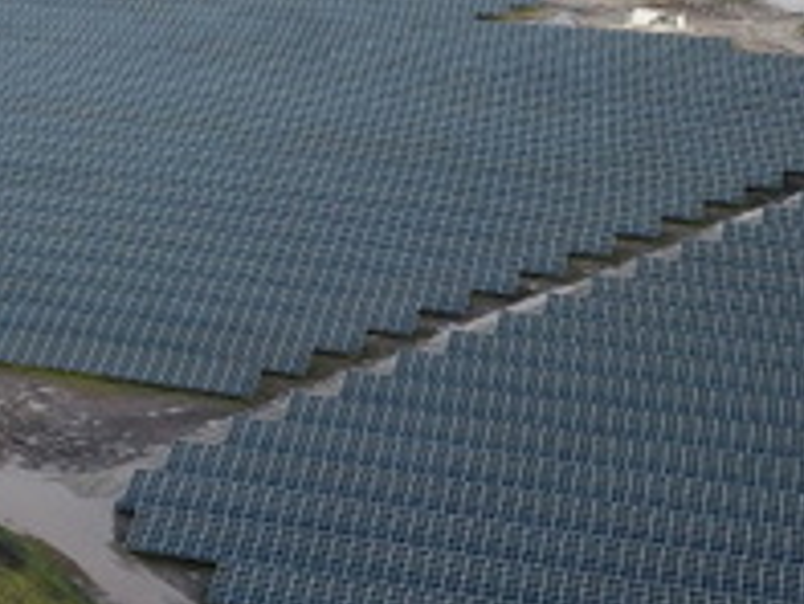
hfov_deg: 20.0
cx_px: 61
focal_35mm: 96
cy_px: 0
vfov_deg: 15.1
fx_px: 2231
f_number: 2.2
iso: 100
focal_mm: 4.73
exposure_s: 1/125
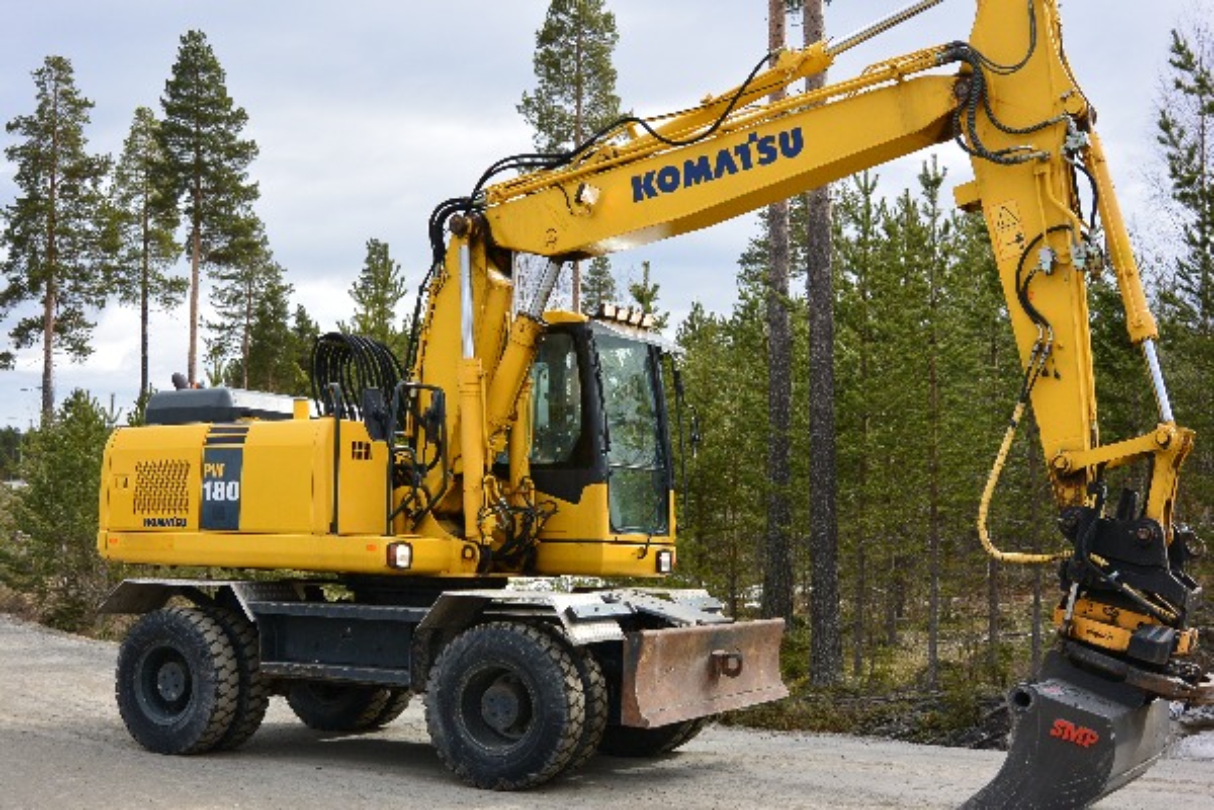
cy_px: 405
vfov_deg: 29.2
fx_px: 1551
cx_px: 607
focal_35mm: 46
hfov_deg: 42.7
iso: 160
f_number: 4.5
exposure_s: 1/640
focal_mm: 17.1
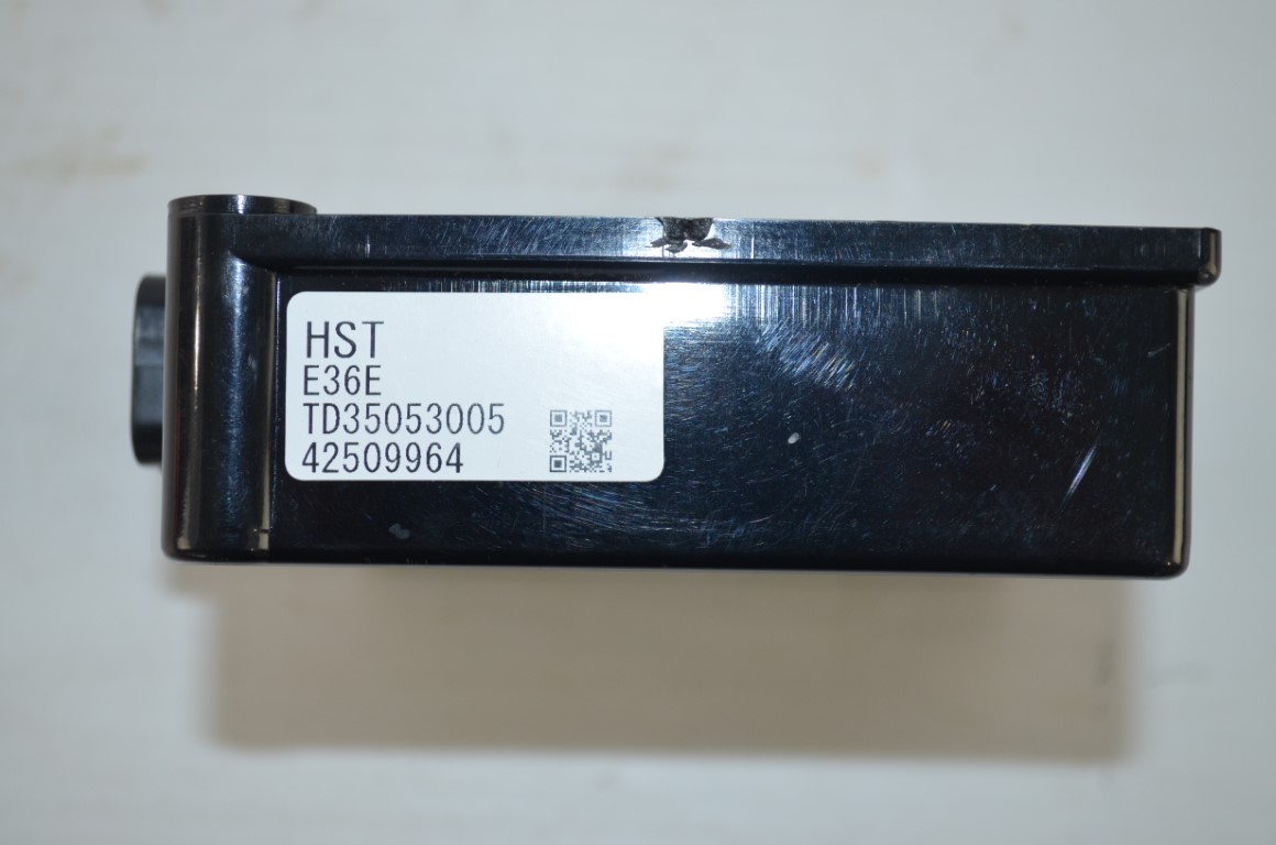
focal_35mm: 60
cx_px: 638
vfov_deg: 22.5
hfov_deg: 33.5
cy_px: 422
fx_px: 2122
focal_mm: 40
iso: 500
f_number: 5.3
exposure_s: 1/60
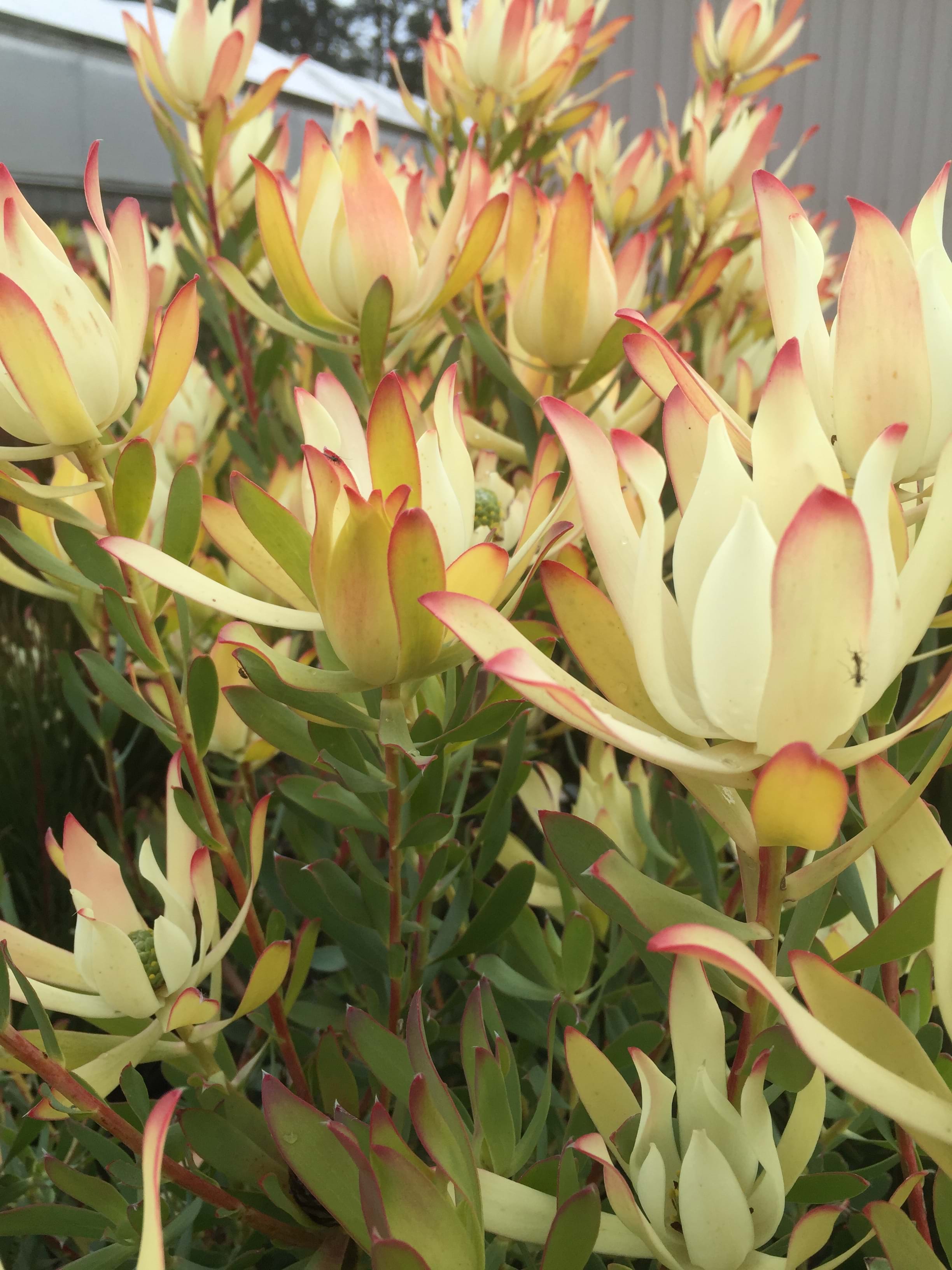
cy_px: 635
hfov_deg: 48.2
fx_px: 1063
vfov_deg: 61.7
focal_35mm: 29
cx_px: 476
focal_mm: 4.15
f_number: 2.2
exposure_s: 1/824
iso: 32
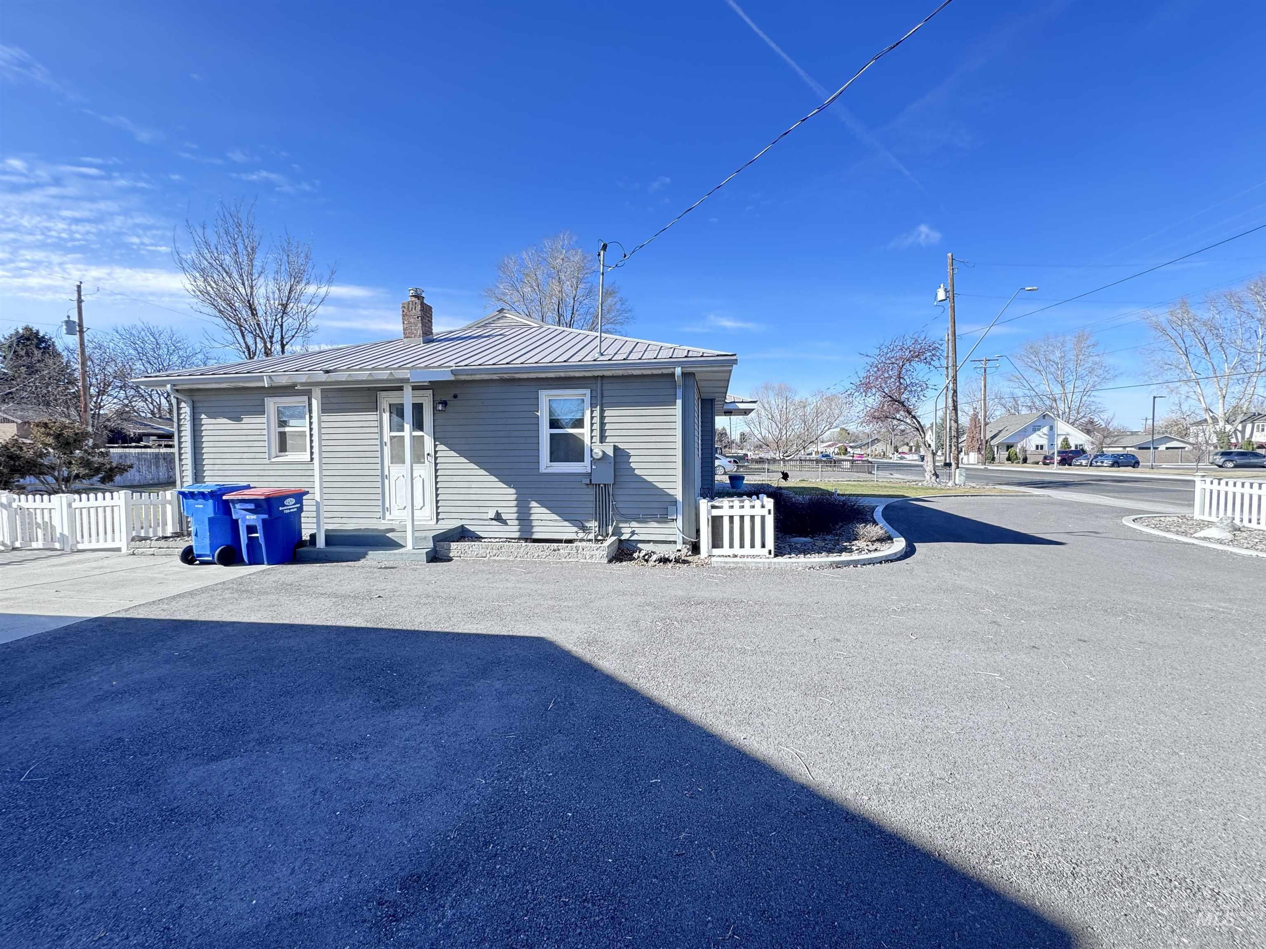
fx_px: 512
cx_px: 633
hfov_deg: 102.1
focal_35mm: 14
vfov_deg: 85.7
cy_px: 474
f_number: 2.2
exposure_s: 1/291
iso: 40
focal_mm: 2.22
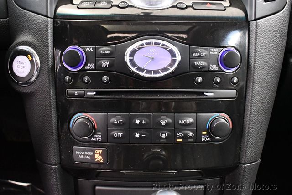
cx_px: 146
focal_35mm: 36
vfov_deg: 36.9
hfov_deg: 53.1
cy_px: 98
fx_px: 292
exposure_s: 1/60
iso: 6400
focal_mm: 18
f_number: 3.5
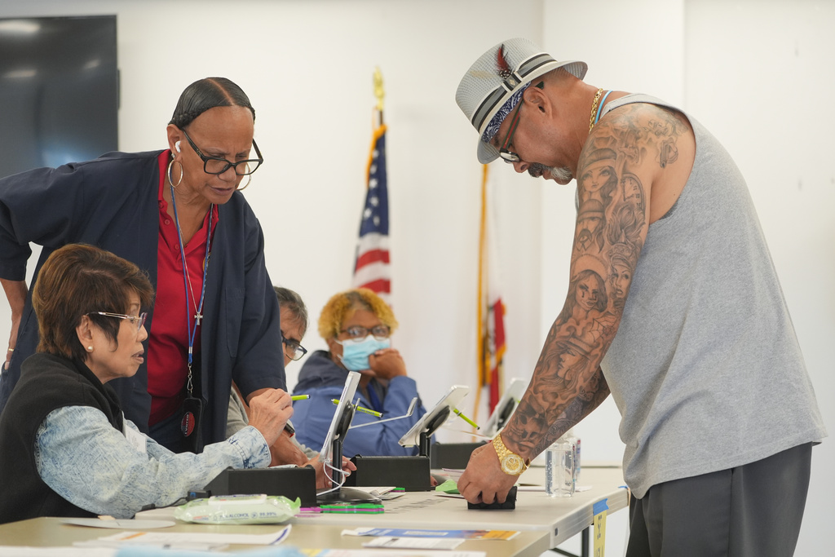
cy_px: 278
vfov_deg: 13.2
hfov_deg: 19.6
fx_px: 2412
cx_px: 418
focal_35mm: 104
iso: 1600
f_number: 4.5
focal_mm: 104
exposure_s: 1/160
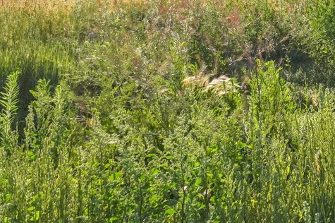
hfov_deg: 17.9
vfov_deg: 15.3
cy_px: -84
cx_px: 642
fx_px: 783
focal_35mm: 84
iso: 400
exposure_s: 1/1600
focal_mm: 13
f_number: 8
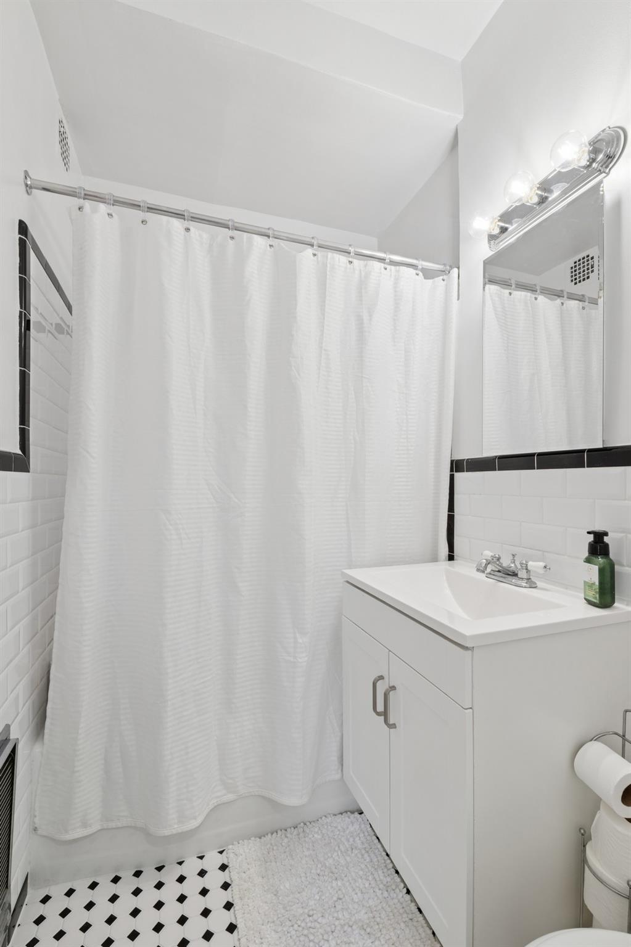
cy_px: 474
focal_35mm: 15
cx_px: 316
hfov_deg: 77.3
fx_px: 395
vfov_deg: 100.4
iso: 640
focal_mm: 15
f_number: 14
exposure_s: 1/25
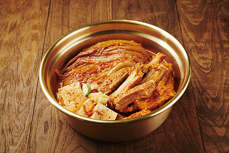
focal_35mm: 70
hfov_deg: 28.8
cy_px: 76
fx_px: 445
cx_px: 114
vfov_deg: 19.5
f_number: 11
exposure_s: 1/125
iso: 31
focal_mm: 70
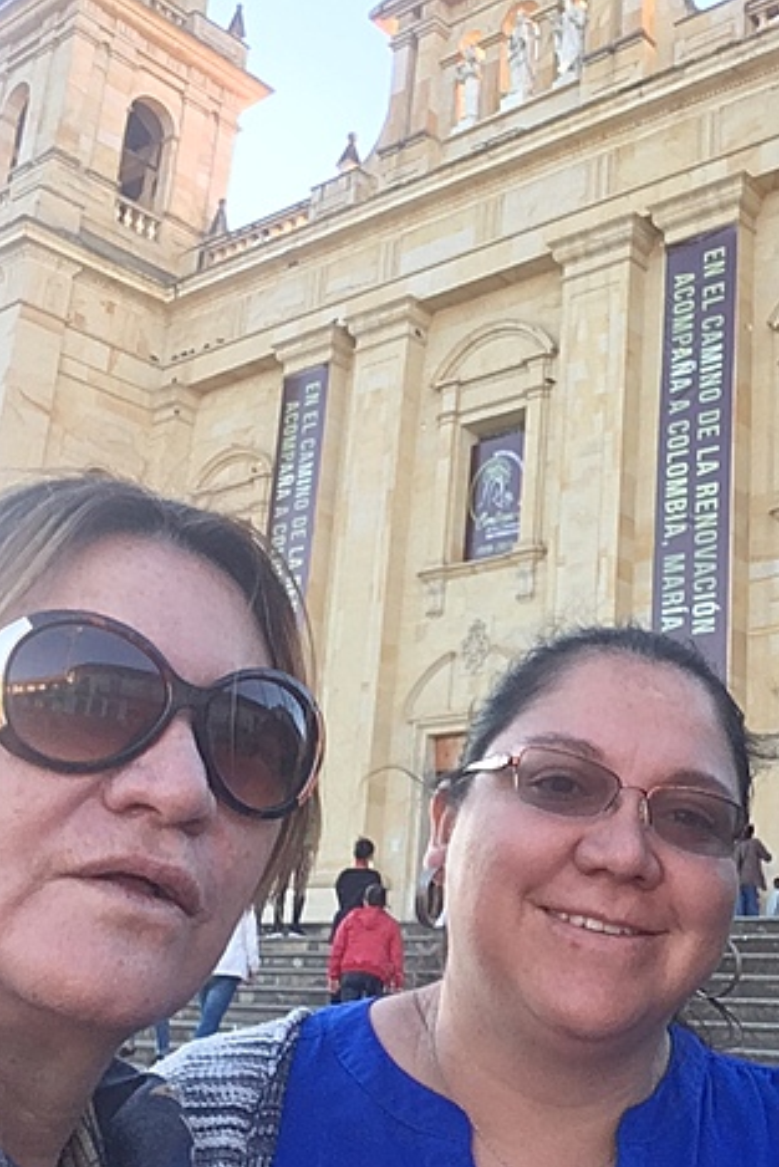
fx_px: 1427
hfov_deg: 29.7
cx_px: 640
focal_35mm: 44
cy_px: 592
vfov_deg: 44.5
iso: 80
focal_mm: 2.15
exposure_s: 1/120
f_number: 2.4
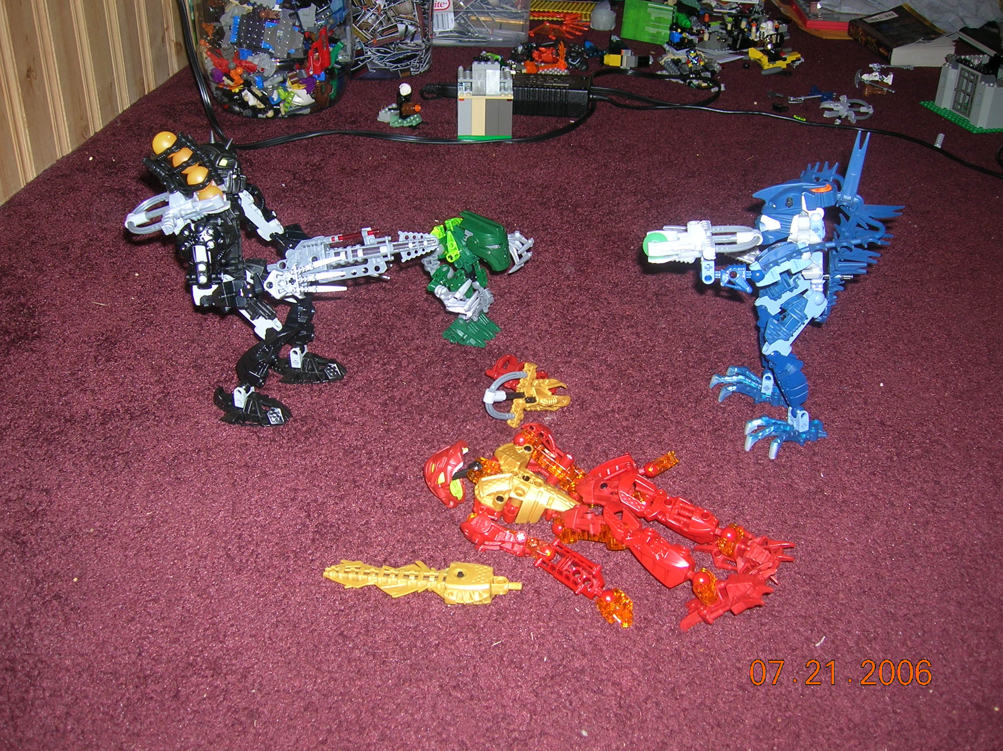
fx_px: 1013
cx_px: 502
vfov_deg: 40.6
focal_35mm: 35
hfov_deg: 52.7
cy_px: 376
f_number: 2.9
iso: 50
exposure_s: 1/60.1
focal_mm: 5.8
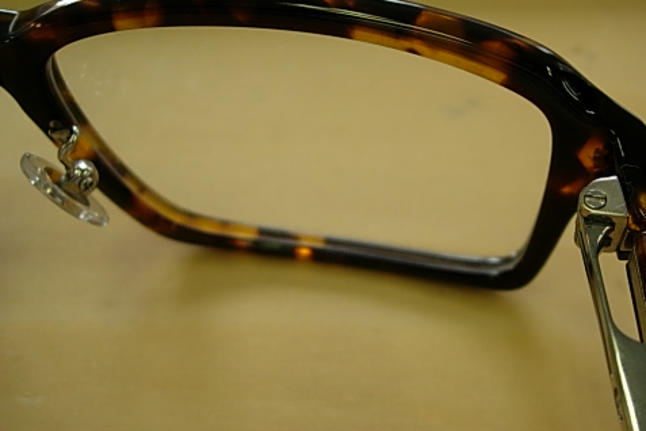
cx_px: 420
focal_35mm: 53
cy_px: 224
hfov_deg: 37.2
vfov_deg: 25.5
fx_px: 951
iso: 64
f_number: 2.8
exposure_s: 1/64
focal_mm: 7.8
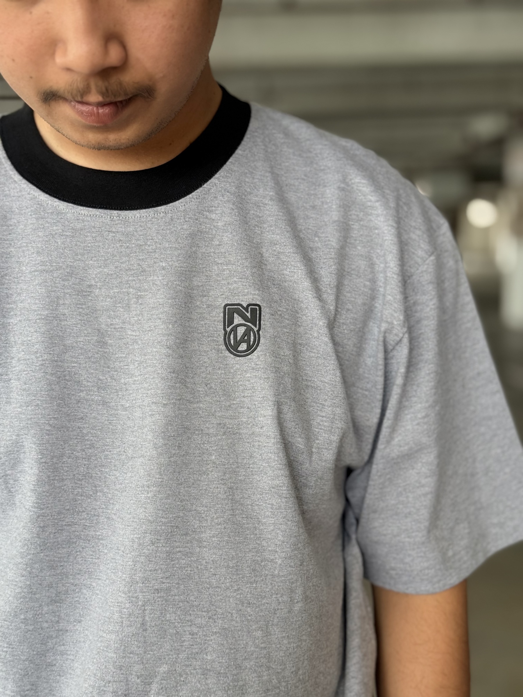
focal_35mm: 48
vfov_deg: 39.7
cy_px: 348
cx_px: 262
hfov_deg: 30.3
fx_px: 967
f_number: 1.78
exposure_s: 1/121
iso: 50
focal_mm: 6.76
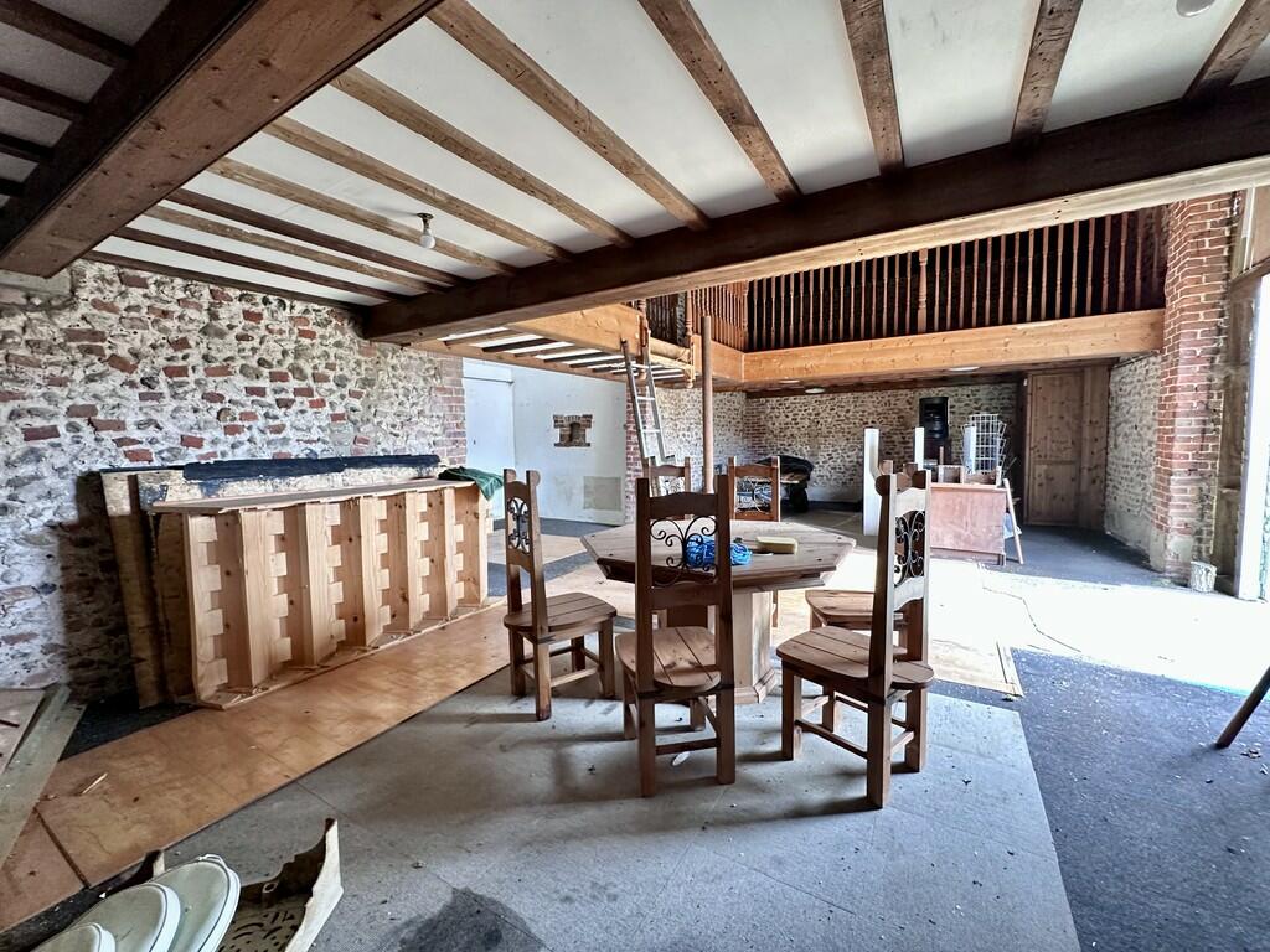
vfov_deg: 85.7
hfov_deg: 102.1
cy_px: 476
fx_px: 514
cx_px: 635
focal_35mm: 14
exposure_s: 1/60
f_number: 2.2
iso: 320
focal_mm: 2.22
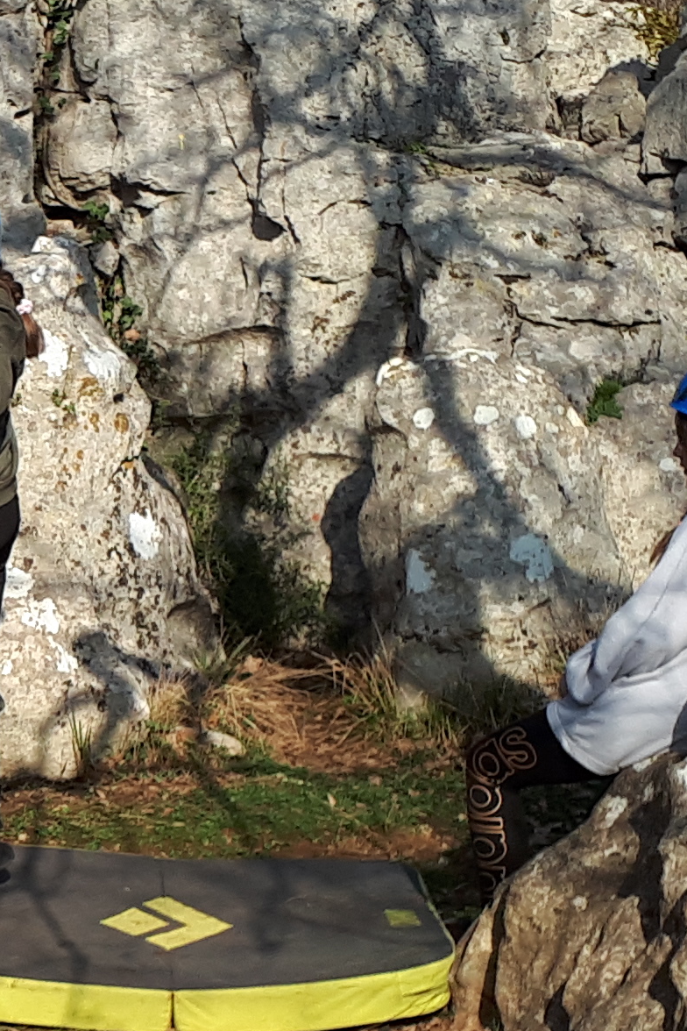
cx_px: -494
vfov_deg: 18.5
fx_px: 3149
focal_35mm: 110
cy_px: 664
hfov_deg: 11.6
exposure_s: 1/1022
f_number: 1.9
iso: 40
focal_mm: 3.6
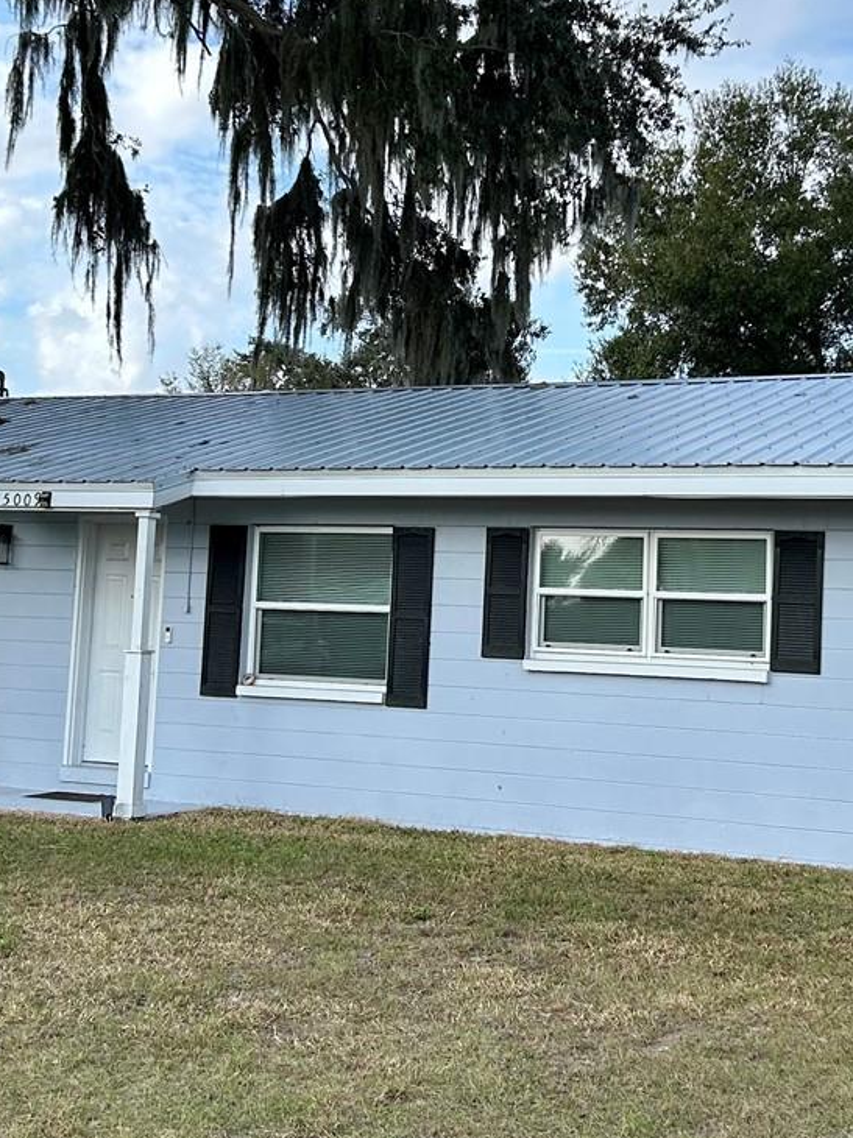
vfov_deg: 33.7
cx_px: 480
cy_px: 451
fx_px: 1874
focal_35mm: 57
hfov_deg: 25.6
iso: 50
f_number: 1.5
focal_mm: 5.7
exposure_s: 1/2404
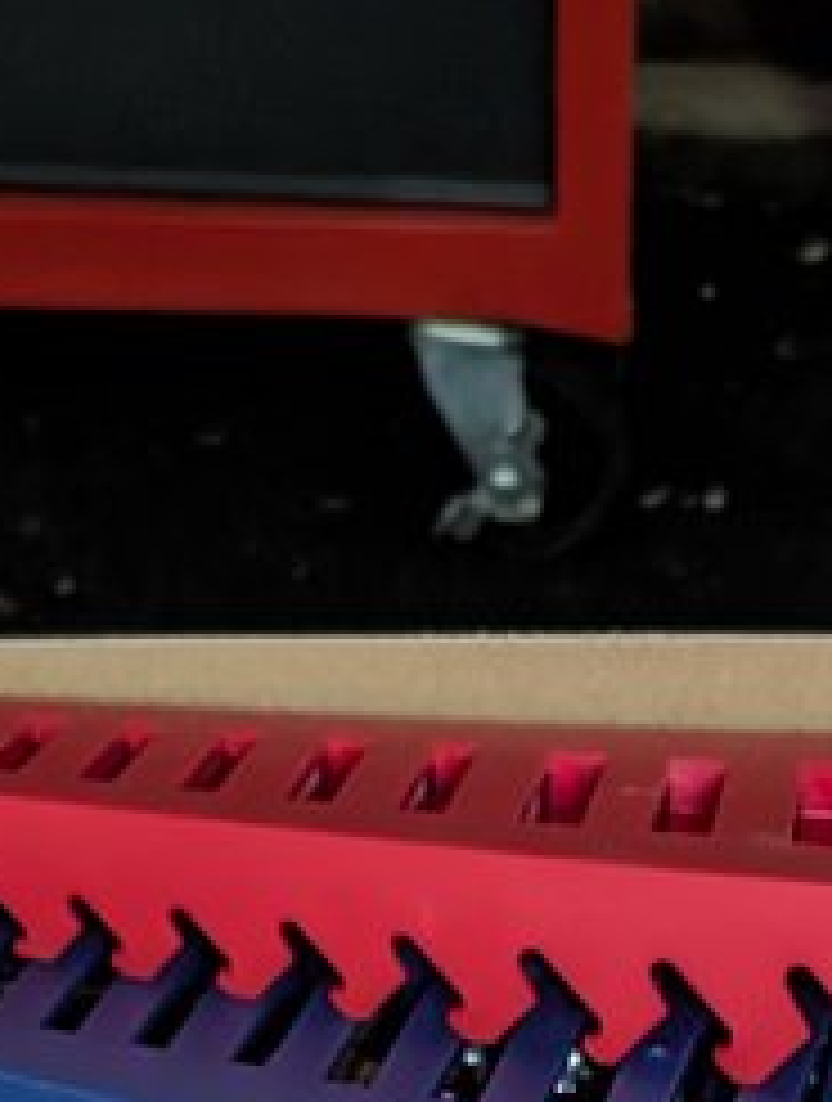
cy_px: 2503
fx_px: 3542
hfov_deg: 13.3
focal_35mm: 111
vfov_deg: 13.7
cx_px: 740
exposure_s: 1/40
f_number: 1.68
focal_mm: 6.9
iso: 436
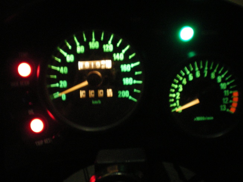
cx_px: 122
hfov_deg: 49.0
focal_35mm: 38
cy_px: 91
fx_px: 267
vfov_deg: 37.7
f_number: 3.1
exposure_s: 1/2
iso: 400
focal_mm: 6.3
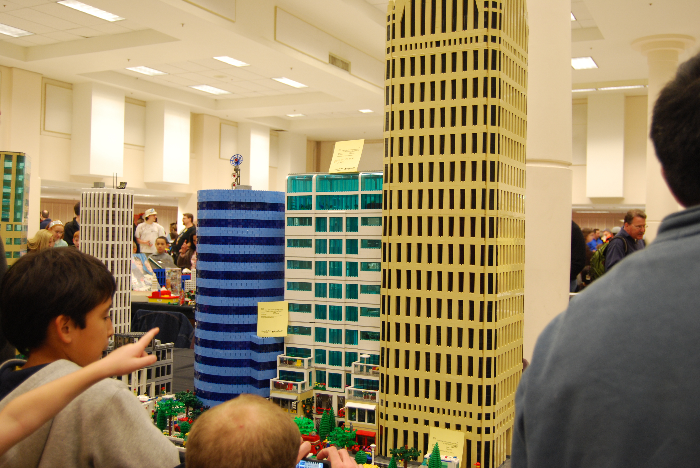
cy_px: 234
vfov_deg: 37.0
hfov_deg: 53.1
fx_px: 701
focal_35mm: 36
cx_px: 350
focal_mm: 24
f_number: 4
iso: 400
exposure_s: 1/20
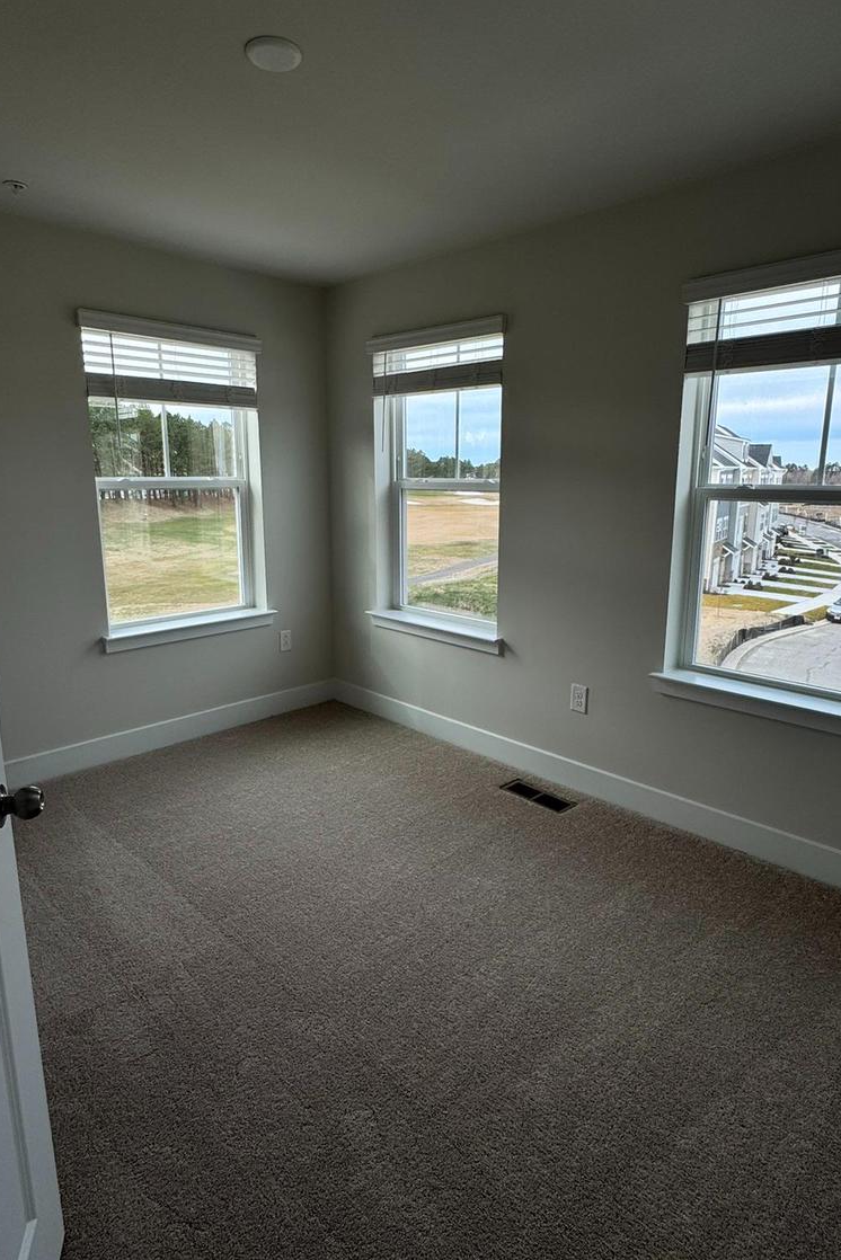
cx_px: 417
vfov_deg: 83.9
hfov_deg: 62.0
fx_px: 700
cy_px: 612
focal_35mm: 20
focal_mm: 2.22
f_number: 2.2
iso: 40
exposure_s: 1/327
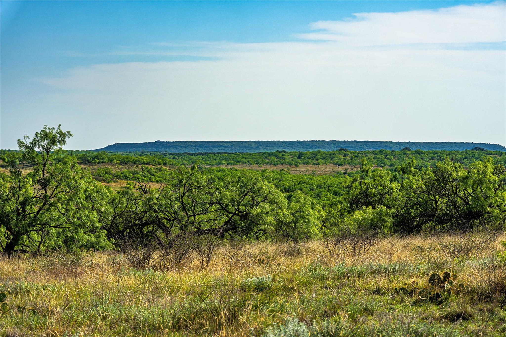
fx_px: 1616
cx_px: 253
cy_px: 168
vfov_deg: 11.9
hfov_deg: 17.8
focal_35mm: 115
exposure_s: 1/320
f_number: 11
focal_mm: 115
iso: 125
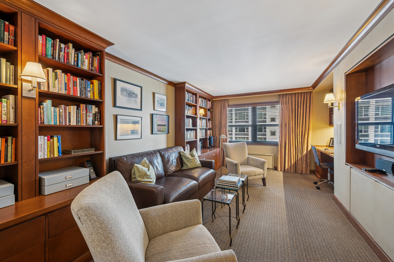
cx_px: 197
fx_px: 153
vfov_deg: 81.1
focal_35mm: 14
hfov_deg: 104.3
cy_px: 131
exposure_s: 1/6
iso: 400
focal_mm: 14
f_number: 9.5
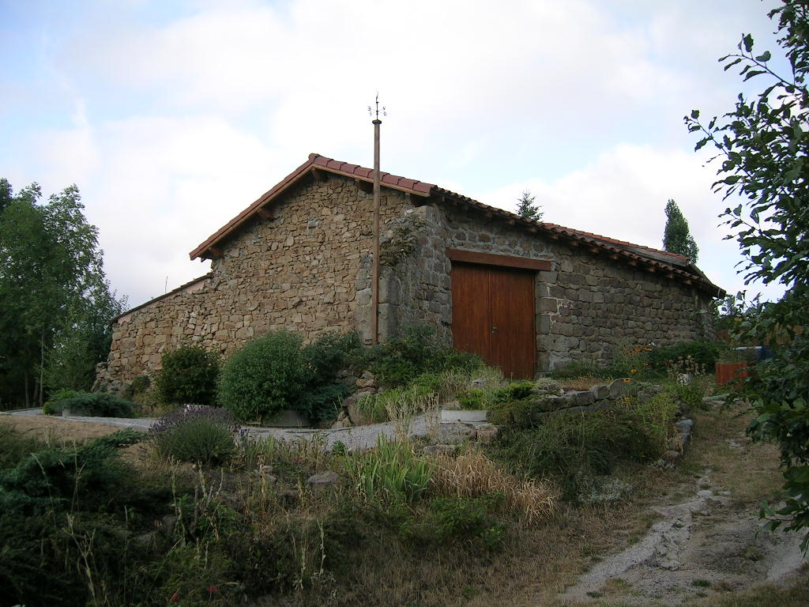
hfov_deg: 52.6
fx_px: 818
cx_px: 404
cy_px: 304
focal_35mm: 35
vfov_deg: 40.7
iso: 50
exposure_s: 1/339
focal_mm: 5.4
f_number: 2.8
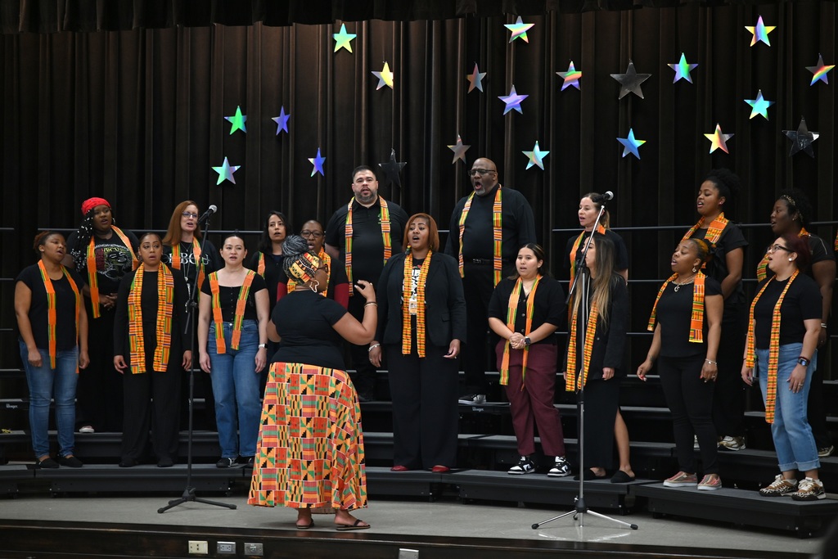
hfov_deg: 24.2
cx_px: 419
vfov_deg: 16.3
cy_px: 280
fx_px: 1955
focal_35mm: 84
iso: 320
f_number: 1.7
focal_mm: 56
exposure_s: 1/125
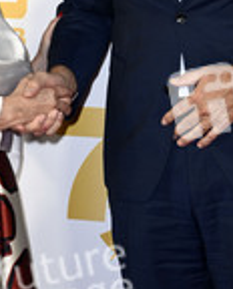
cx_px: 88
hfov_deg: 7.3
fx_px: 1828
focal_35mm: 213
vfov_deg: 9.0
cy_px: -8
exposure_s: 1/200
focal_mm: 82
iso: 640
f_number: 5.6
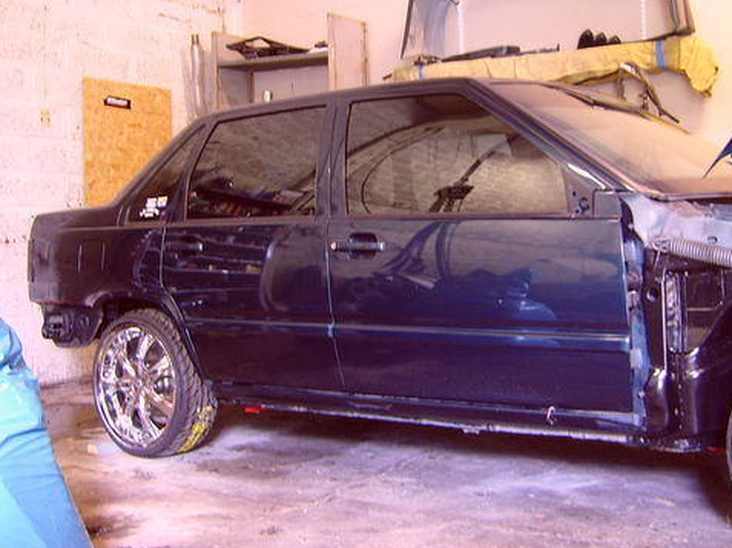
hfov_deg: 40.4
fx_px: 993
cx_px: 345
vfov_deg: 30.7
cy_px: 212
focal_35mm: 47
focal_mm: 5.95
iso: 100
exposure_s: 1/2
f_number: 2.8
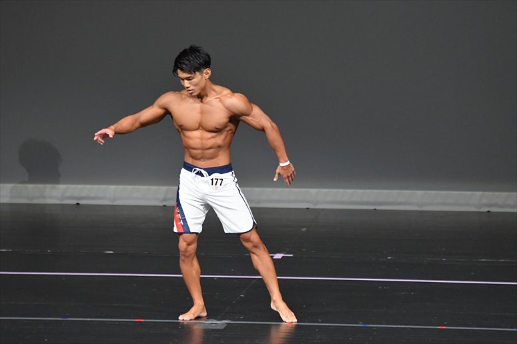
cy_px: 172
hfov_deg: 6.0
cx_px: 258
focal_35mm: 345
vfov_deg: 4.0
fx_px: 4952
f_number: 5.6
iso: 4000
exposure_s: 1/400
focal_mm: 230
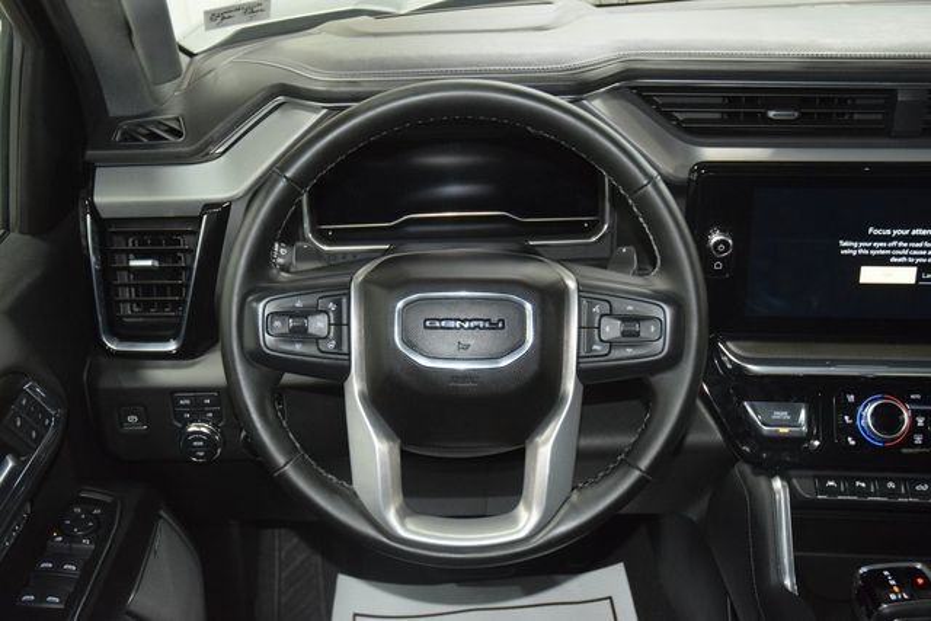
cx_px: 466
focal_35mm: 44
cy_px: 310
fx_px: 1125
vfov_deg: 30.9
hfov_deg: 45.0
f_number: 3.8
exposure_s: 1/40
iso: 2800
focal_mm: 29
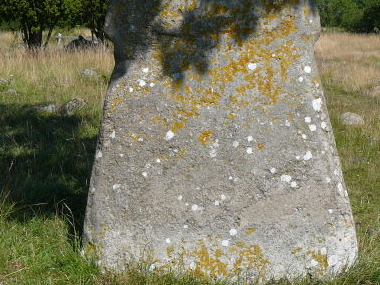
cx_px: 201
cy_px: 109
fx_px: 648
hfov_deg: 32.7
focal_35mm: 59
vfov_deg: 24.8
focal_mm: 5.2
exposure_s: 1/500
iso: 80
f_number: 5
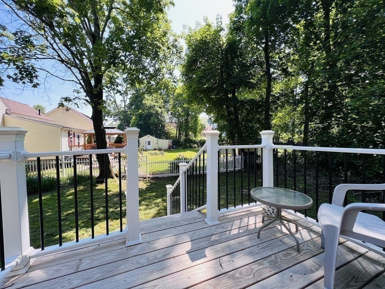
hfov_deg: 106.2
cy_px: 144
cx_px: 192
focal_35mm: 13
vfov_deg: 89.9
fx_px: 145
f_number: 1.8
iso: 32
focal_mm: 1.57
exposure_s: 1/286
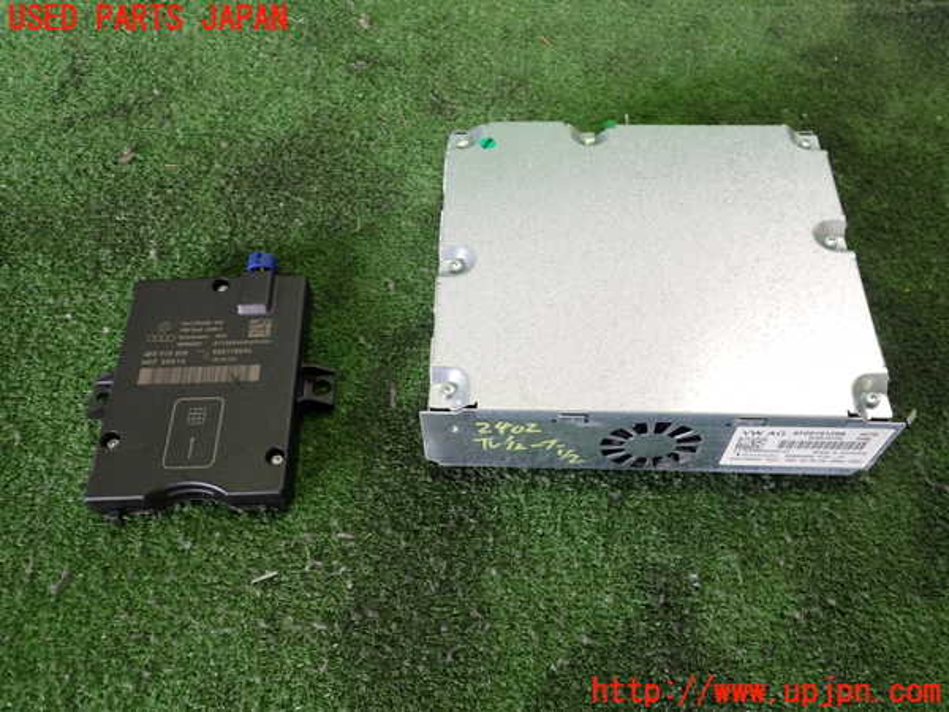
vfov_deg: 46.8
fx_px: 822
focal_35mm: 30
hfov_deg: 60.0
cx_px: 474
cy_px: 356
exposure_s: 1/30
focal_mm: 5.4
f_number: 2.3
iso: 200
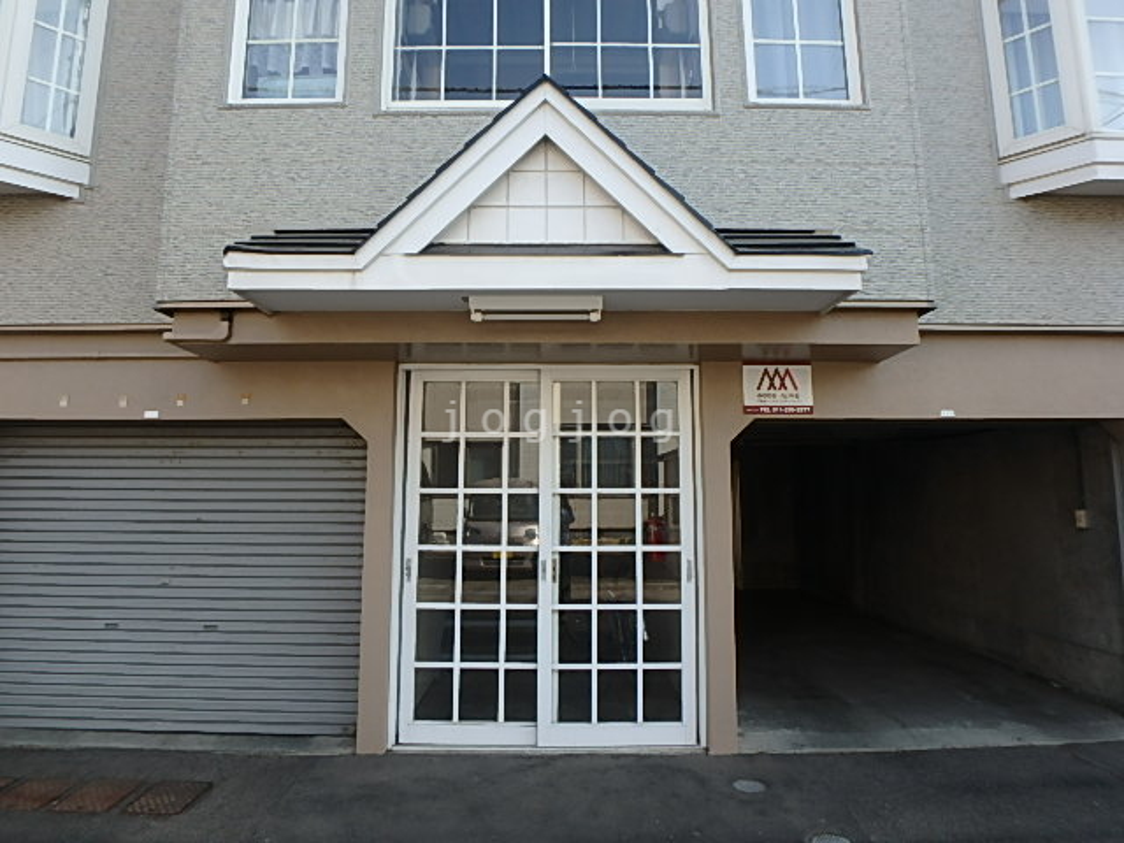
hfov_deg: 79.0
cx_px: 562
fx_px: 682
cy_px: 422
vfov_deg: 63.4
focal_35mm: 21
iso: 125
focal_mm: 3.7
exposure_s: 1/250
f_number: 3.5
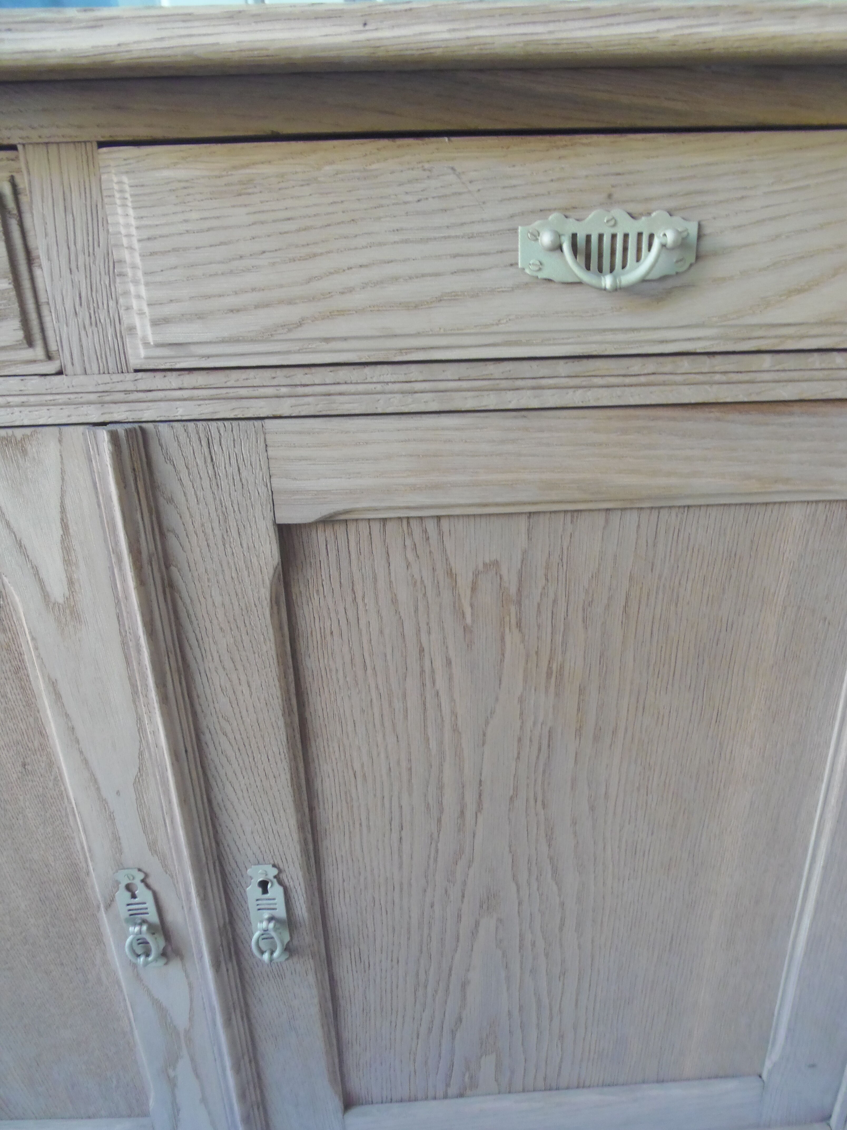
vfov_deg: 71.6
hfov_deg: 56.8
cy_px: 565
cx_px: 424
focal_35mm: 24
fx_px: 783
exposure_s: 1/20
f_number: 2.9
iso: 200
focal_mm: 4.3
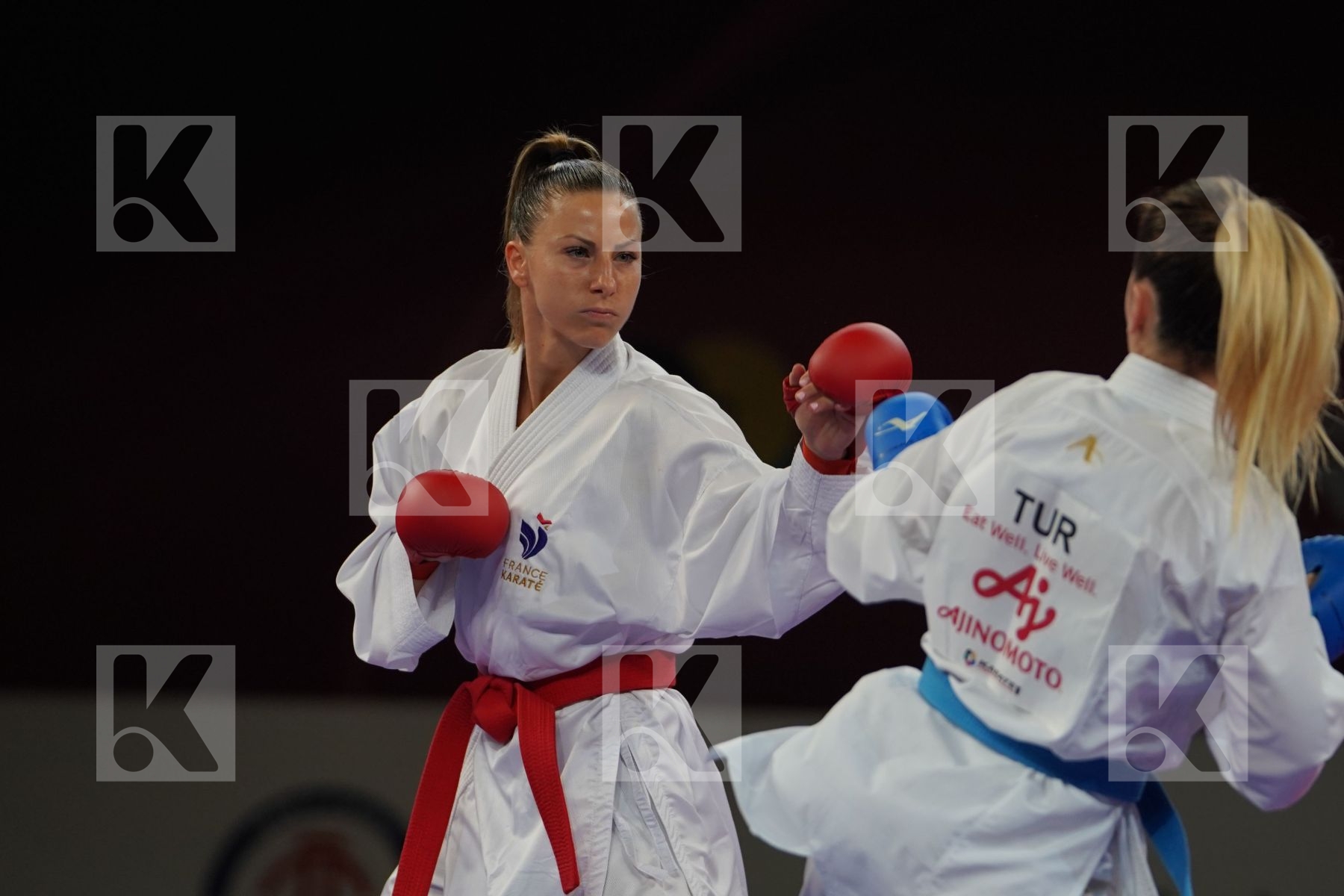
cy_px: 448
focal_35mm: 280
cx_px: 672
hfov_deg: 7.4
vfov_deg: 4.9
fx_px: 10453
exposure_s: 1/1000
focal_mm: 187
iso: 800
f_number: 2.8
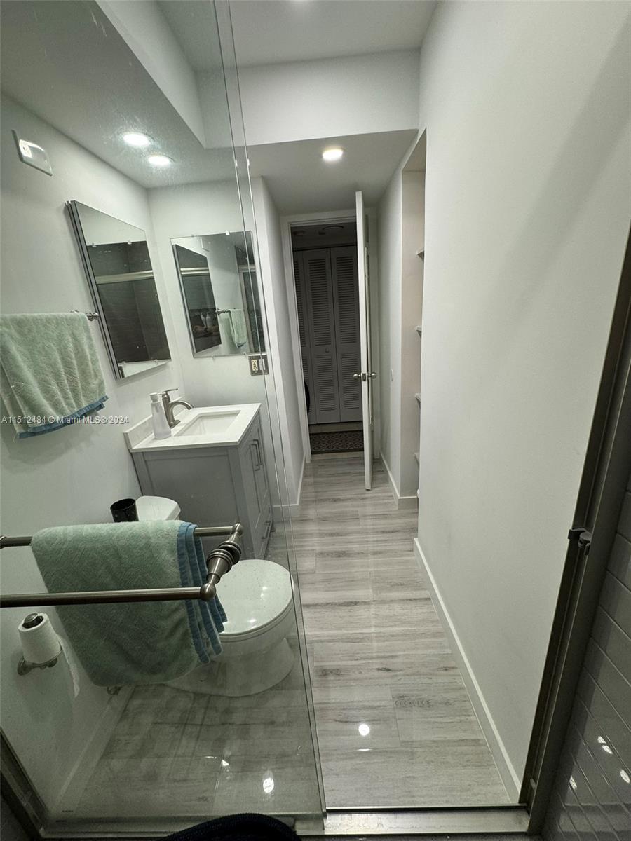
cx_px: 316
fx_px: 340
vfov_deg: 102.1
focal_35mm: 14
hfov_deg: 85.7
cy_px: 420
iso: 100
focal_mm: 2.22
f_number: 2.2
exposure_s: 1/120
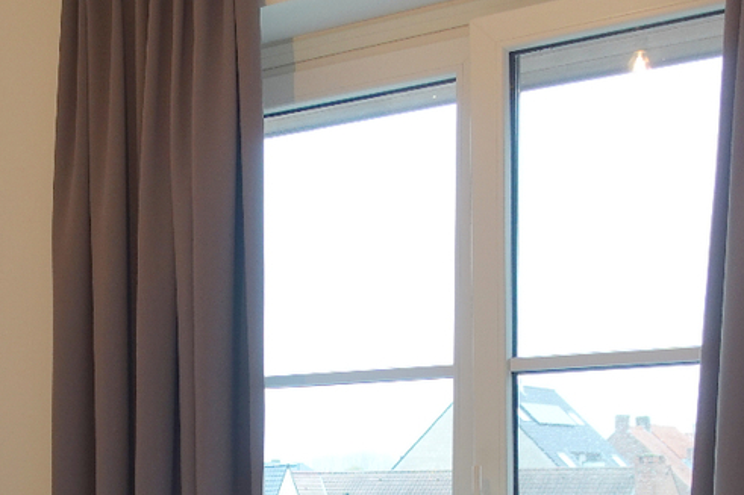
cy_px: 589
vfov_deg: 19.4
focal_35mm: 66
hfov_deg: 29.4
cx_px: 83
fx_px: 1363
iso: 125
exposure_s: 1/30
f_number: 2.5
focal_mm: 8.8
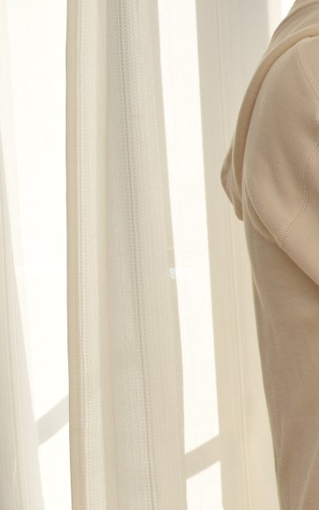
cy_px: 206
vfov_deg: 14.8
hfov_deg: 9.0
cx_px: 529
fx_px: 1965
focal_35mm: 141
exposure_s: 1/200
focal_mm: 35
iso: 320
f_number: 9
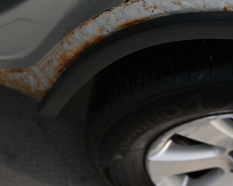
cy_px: 35
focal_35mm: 86
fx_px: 593
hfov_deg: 22.2
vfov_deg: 17.7
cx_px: 144
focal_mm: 44
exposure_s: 1/60
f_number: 4
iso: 2000
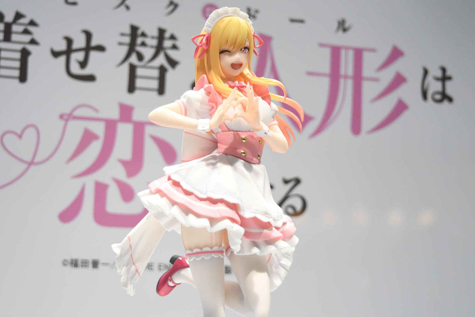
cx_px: 238
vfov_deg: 23.8
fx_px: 752
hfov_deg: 35.1
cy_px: 158
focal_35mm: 57
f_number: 4.8
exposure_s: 1/1000
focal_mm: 38
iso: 1100
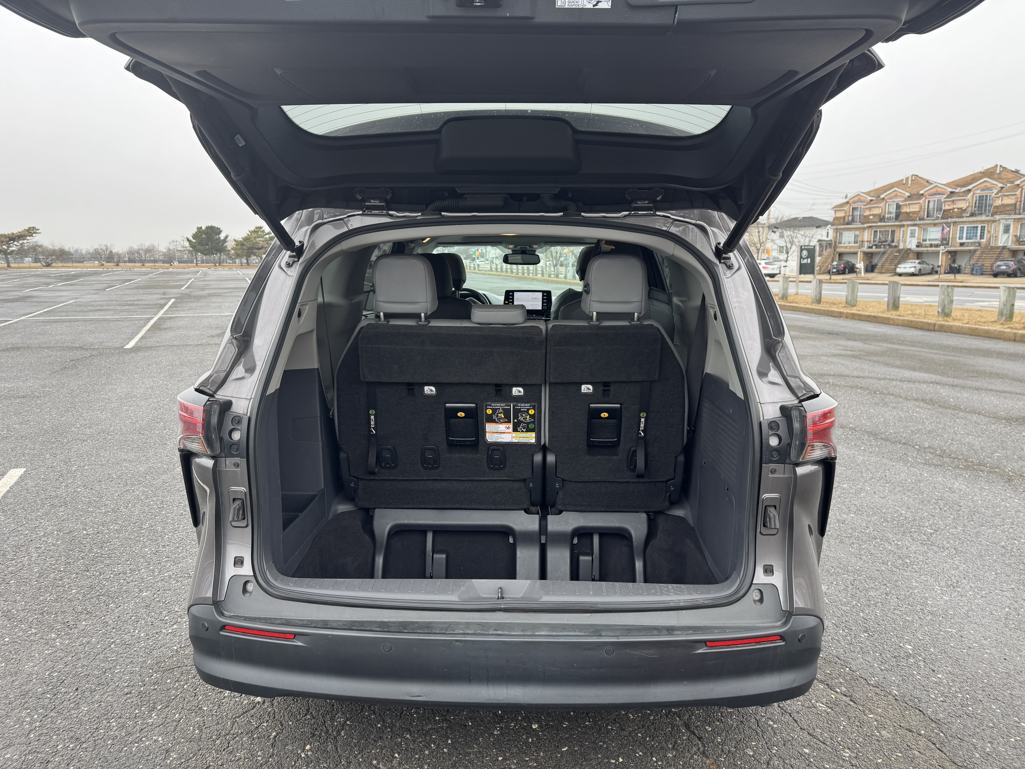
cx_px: 512
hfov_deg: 71.6
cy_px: 384
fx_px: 711
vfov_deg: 56.8
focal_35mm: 24
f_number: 1.78
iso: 64
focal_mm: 6.76
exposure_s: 1/204
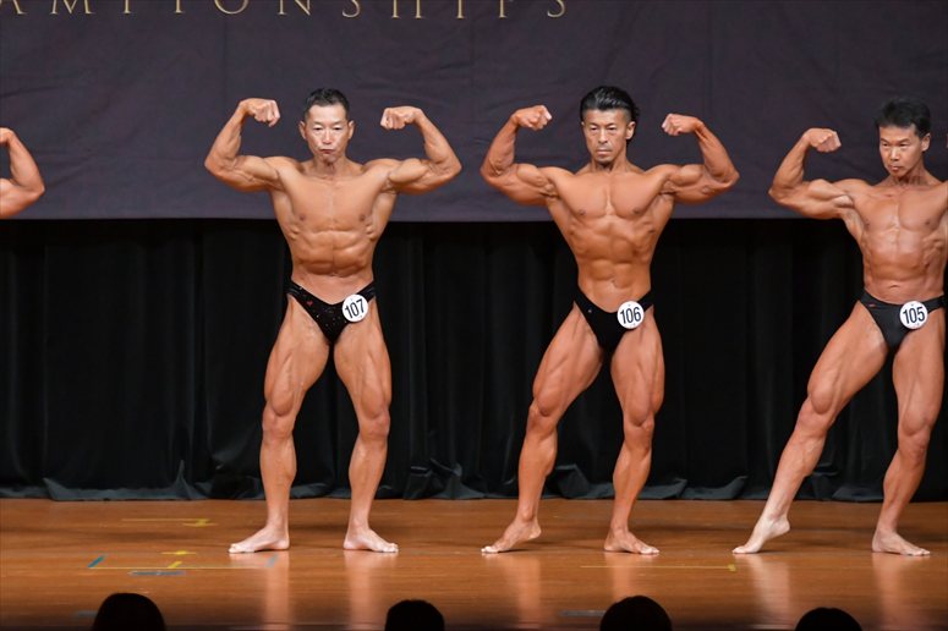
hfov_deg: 8.1
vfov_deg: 5.4
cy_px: 316
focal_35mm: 255
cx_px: 474
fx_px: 6712
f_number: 5.6
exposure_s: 1/400
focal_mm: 170
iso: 5000
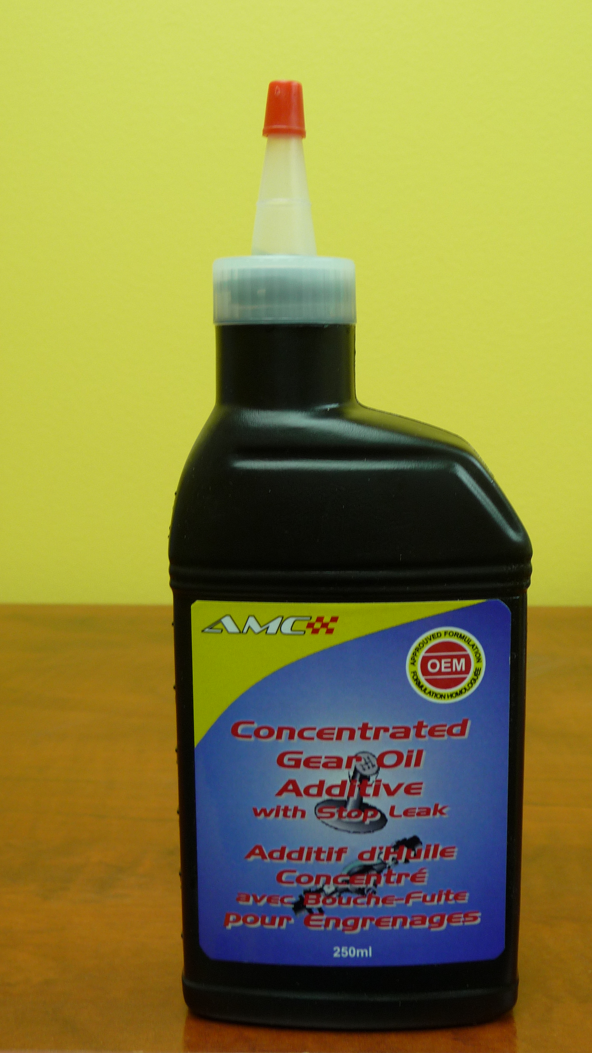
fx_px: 1172
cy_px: 521
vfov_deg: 48.4
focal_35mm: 42
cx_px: 347
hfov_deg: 28.3
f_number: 3.8
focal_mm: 6.3
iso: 100
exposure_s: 1/30
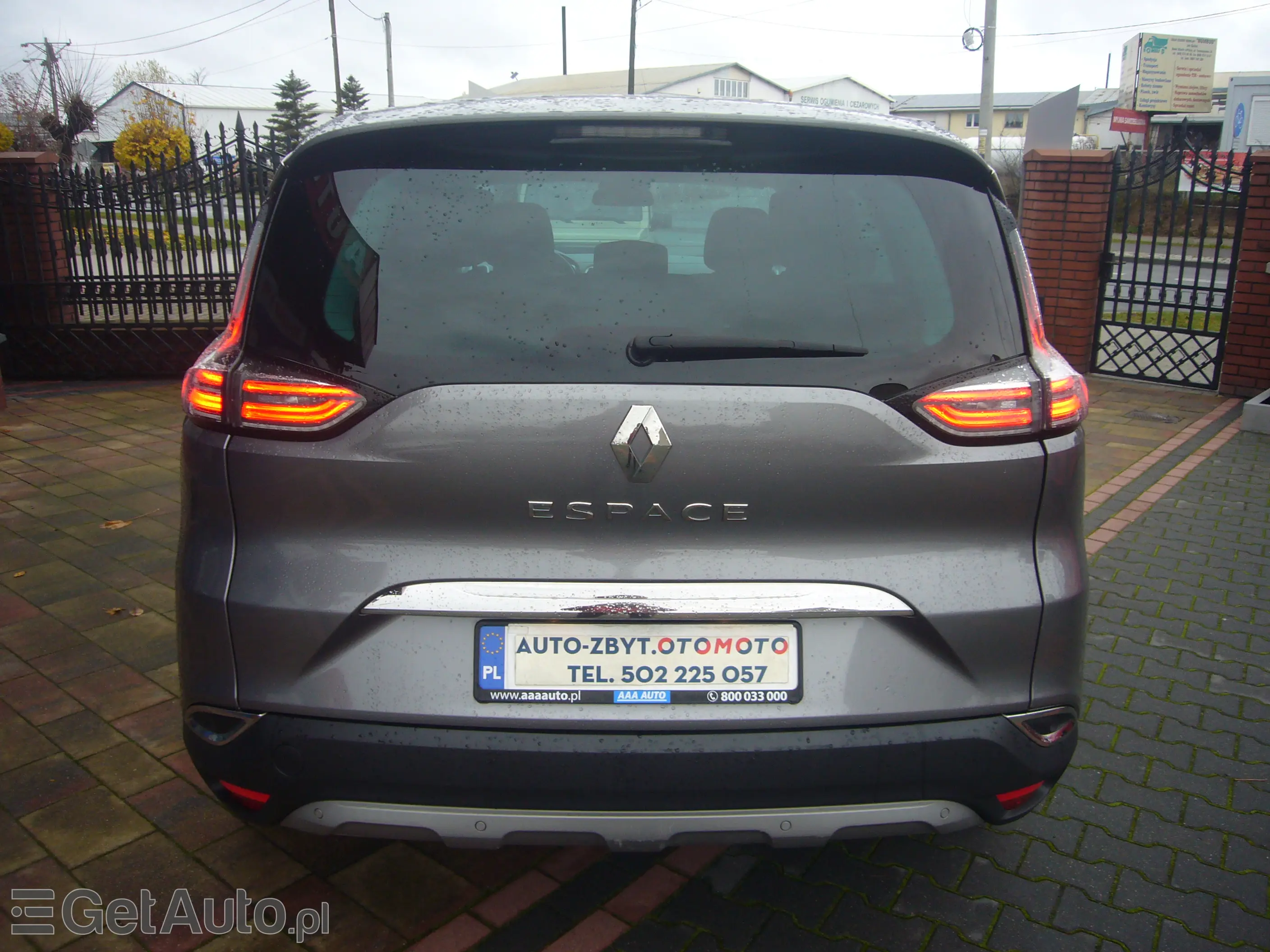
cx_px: 635
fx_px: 1027
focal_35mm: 28
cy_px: 476
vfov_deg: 49.7
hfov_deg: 63.4
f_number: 2.8
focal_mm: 4.6
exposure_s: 1/100
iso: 80
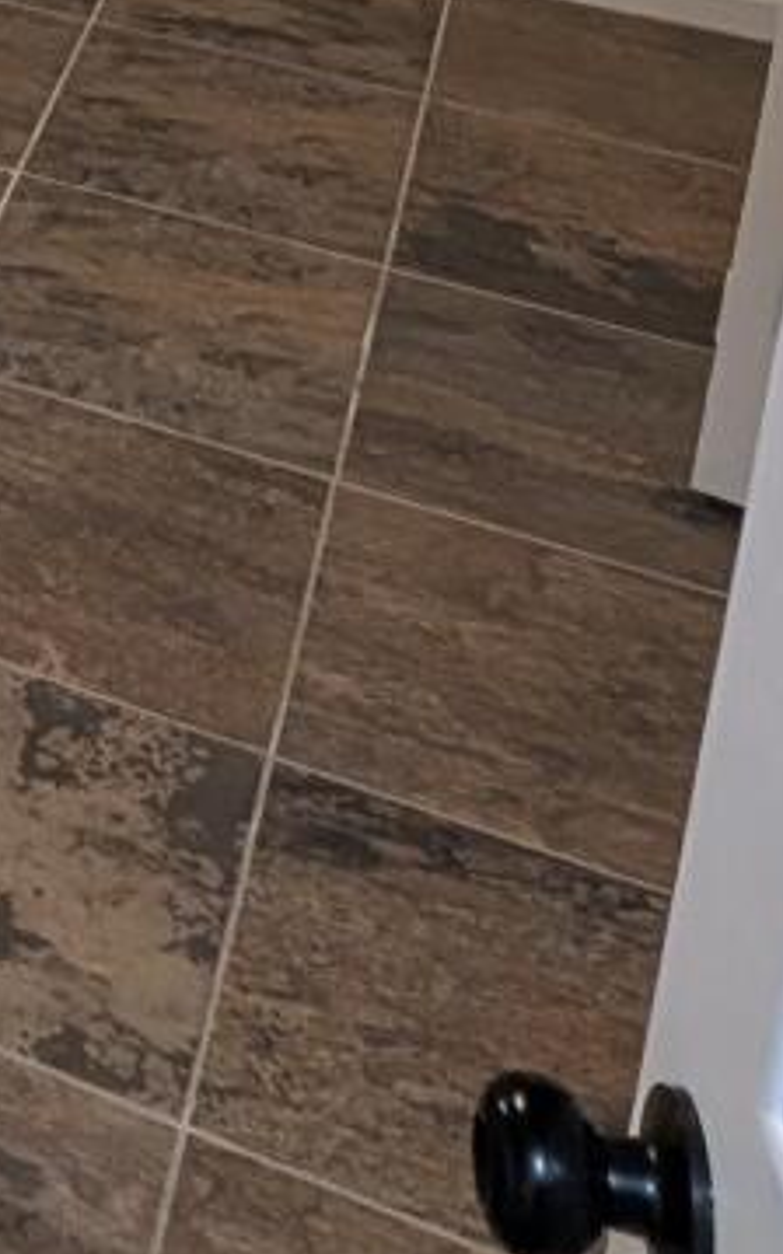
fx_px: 2427
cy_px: -524
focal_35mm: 71
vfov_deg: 24.1
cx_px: -753
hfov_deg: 15.1
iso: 259
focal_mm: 2.02
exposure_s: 1/99.2
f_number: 1.7
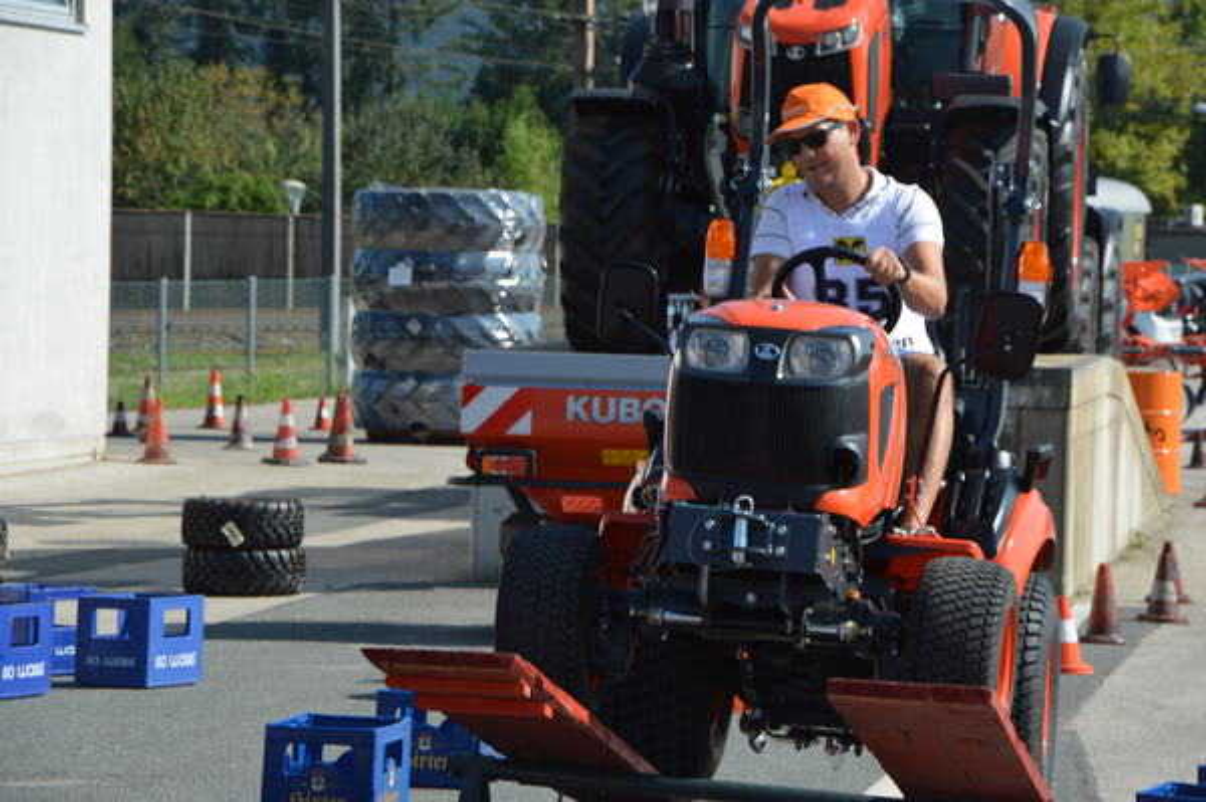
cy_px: 401
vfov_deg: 8.7
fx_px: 5272
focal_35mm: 158
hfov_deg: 13.1
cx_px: 603
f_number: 7.1
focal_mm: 105
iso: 100
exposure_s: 1/200
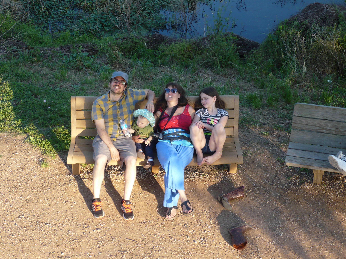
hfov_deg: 30.7
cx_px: 173
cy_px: 130
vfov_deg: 23.3
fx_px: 630
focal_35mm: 63
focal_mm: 10.4
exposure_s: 1/200
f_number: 3.8
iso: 100
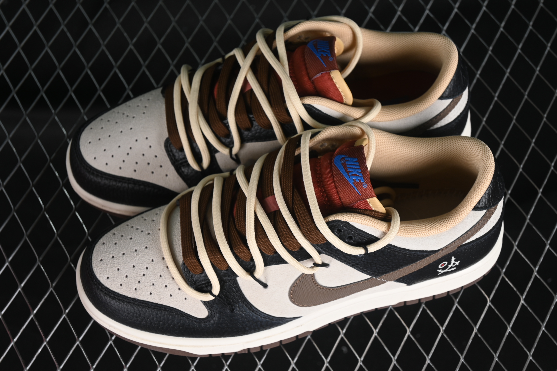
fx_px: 1160
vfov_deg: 18.2
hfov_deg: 27.0
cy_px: 186
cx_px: 278
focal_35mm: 75
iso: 160
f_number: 6.3
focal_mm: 50
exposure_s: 1/50
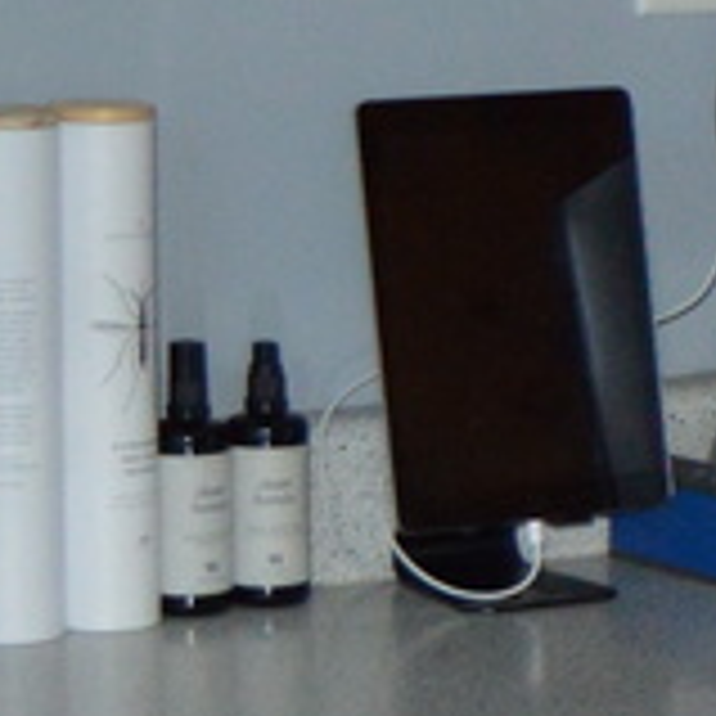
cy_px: 333
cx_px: 2499
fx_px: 5476
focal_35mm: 234
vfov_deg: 7.5
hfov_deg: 6.5
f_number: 3.5
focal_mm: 18
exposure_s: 1/60
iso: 800
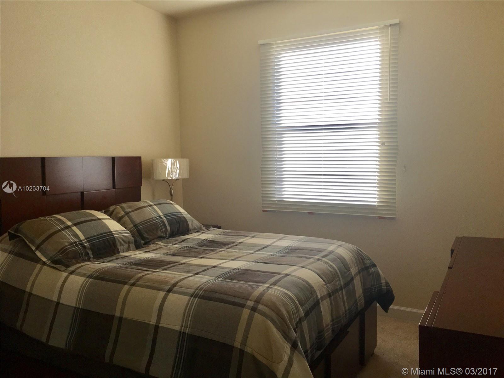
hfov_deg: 61.7
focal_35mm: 29
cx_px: 252
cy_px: 189
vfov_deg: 48.2
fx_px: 422
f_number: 2.2
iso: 40
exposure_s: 1/120
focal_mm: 4.15
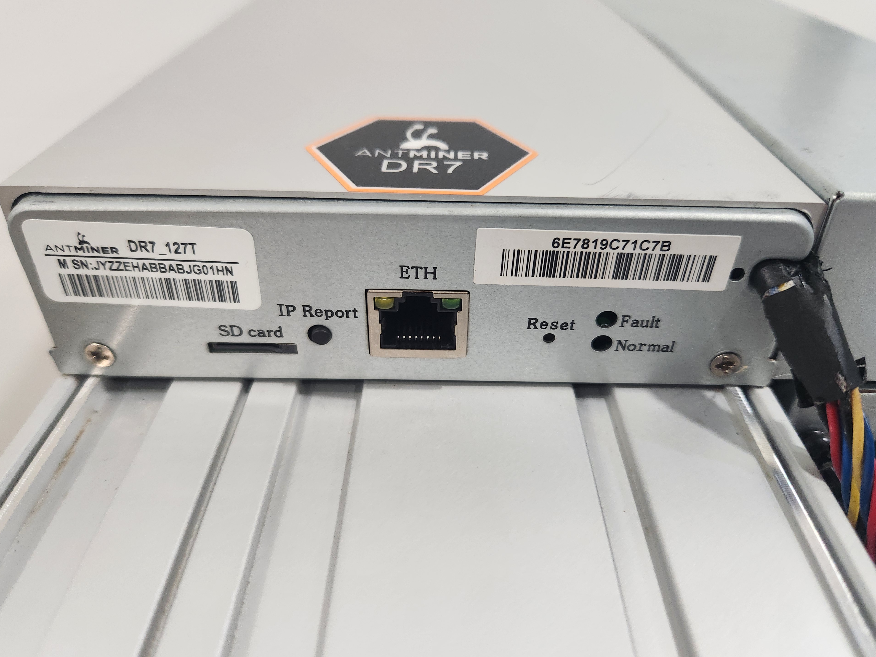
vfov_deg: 56.8
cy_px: 318
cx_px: 429
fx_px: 607
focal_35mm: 24
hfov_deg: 71.6
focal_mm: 5.4
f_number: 1.8
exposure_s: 1/120
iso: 500
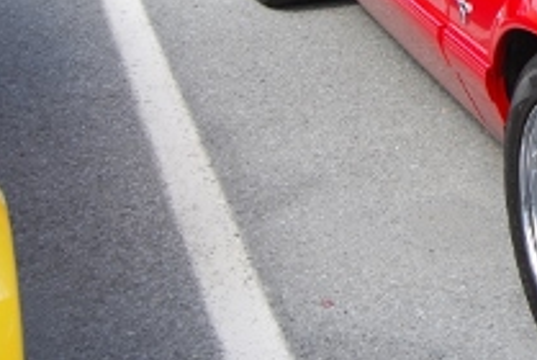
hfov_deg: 17.9
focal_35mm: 106
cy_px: -123
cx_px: 727
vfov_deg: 12.6
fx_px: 1576
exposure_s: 1/125
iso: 100
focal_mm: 23
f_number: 5.6
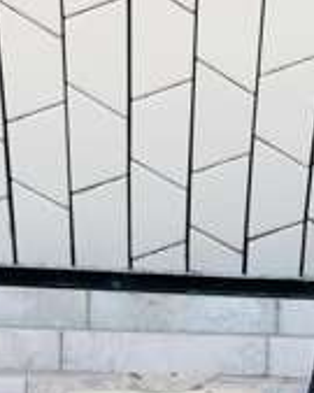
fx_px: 1418
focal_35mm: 122
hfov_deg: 12.4
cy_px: 412
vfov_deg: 15.4
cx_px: 350
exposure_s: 1/1000
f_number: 5
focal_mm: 44
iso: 200
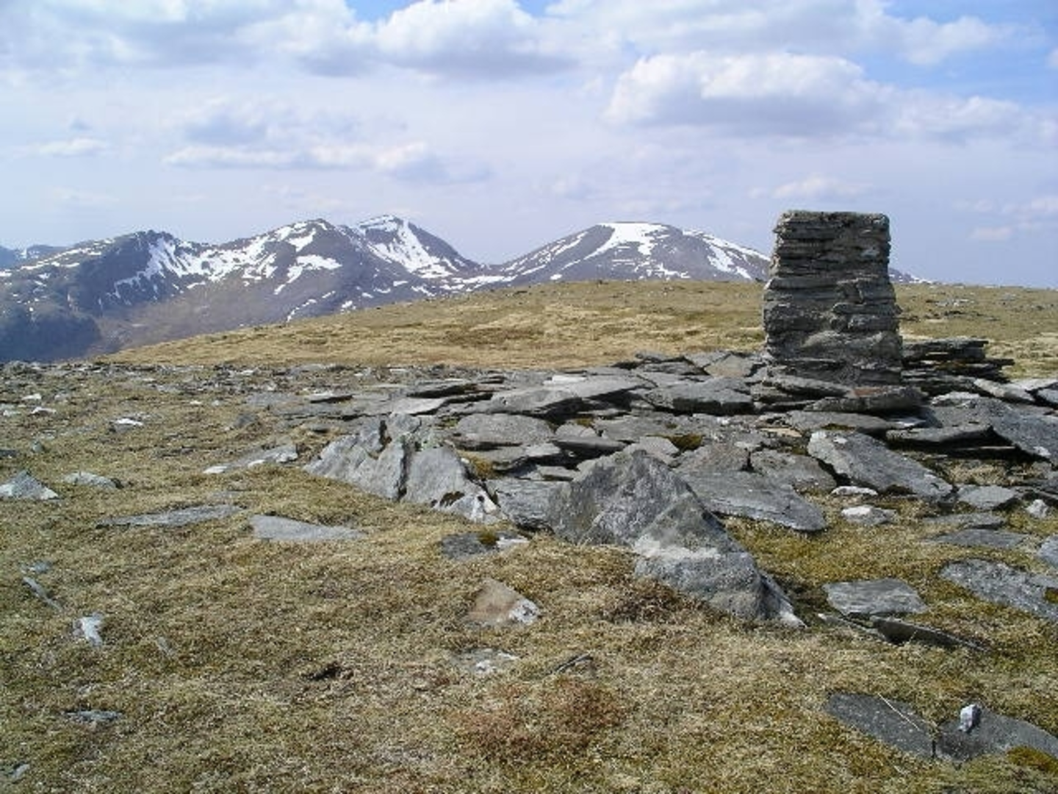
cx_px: 529
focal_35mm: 37
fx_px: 1131
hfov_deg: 50.1
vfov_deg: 38.7
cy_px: 397
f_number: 6
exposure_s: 1/458
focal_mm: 7.8
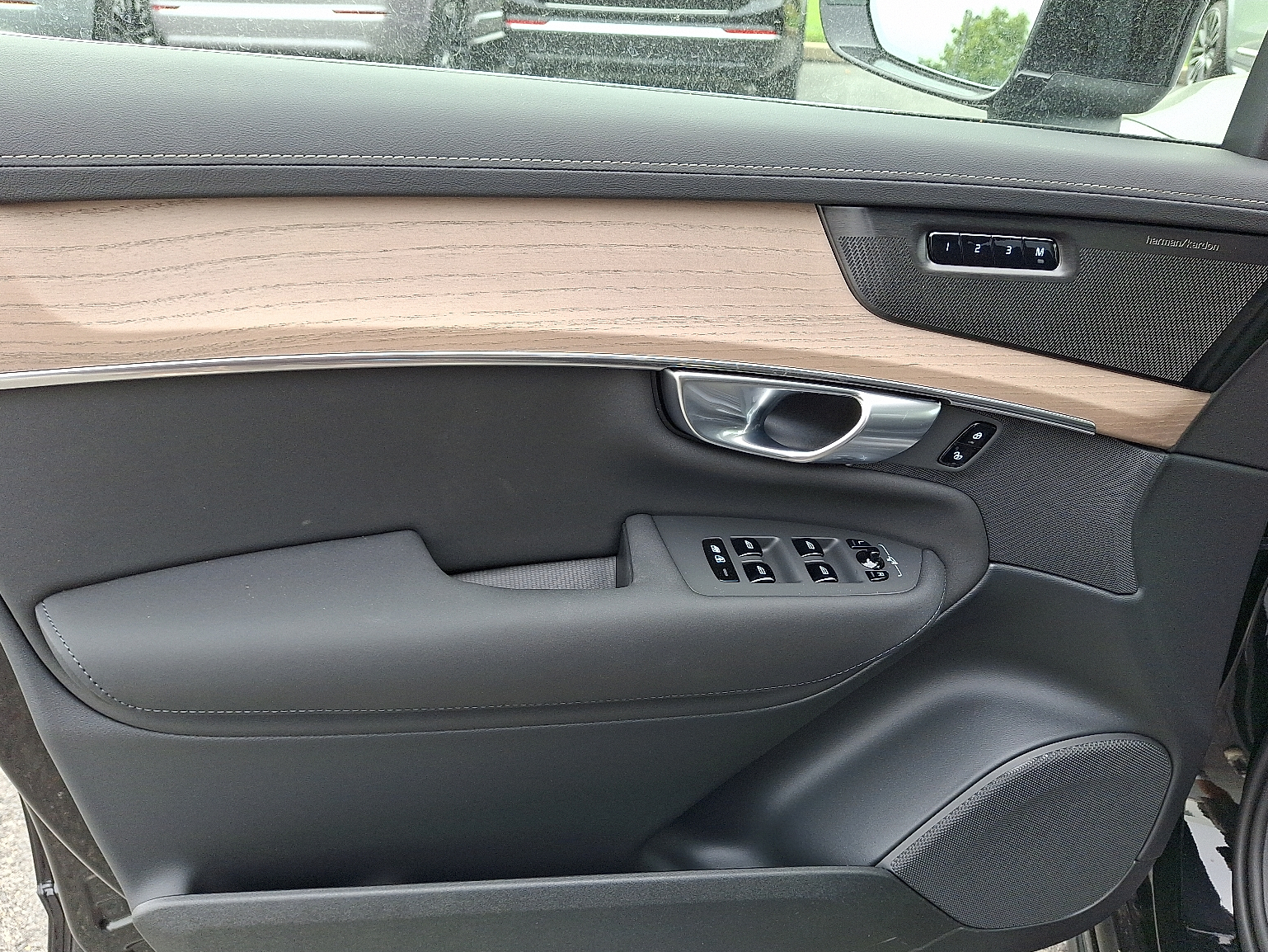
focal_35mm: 26
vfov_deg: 53.1
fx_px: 953
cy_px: 491
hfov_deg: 67.3
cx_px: 619
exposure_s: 1/189
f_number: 1.8
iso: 25
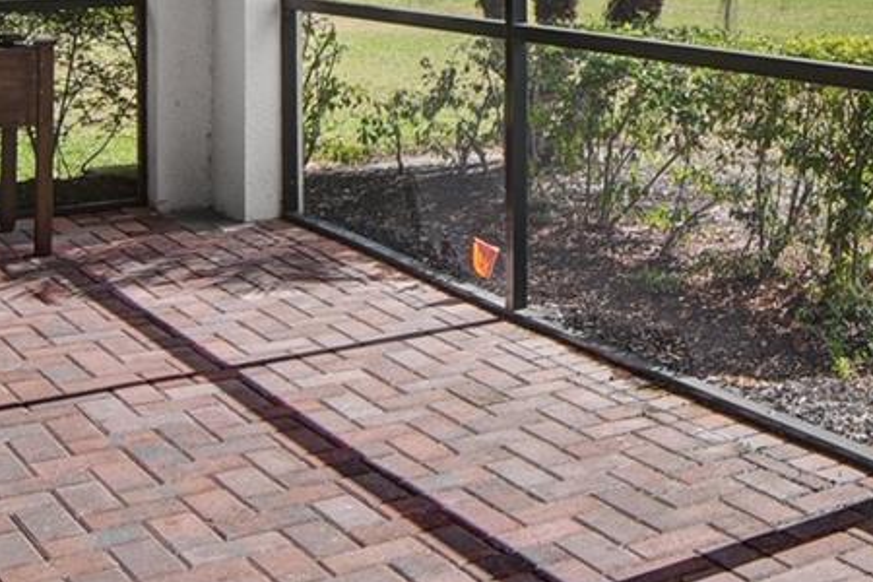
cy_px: -85
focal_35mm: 64
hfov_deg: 29.0
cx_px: 910
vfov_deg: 20.1
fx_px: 1552
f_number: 8
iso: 125
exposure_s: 1/160
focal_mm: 12
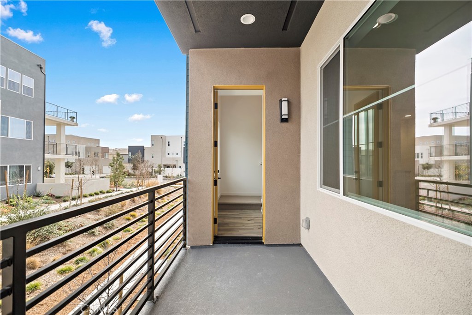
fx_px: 210
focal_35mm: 16
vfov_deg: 73.7
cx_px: 236
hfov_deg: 96.8
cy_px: 158
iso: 50
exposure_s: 1/25
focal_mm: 16
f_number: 2.8
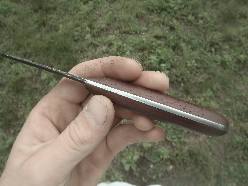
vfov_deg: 49.7
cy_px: 93
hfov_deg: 63.4
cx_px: 124
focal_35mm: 28
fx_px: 201
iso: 64
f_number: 4.5
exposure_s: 1/50
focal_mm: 5
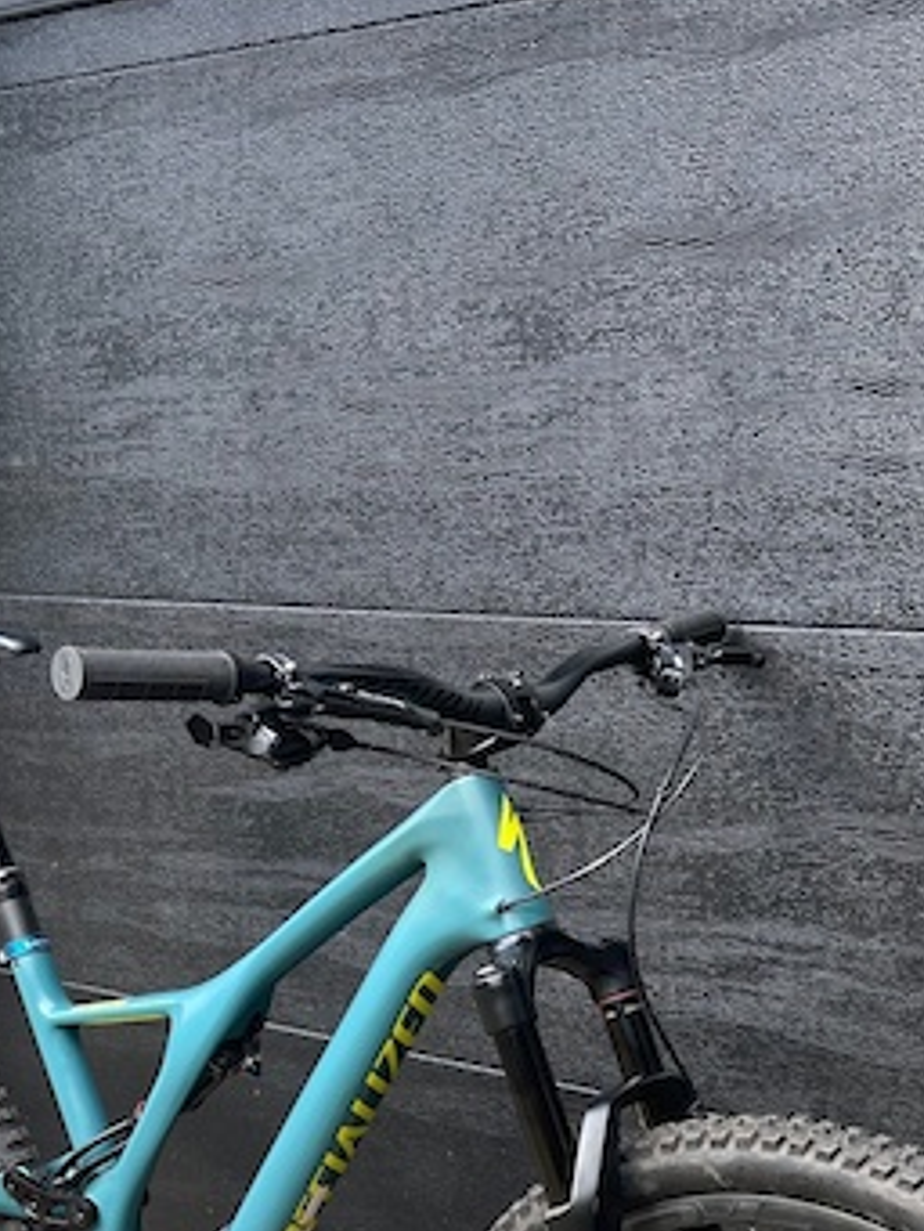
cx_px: 513
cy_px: 1173
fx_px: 2170
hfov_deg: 24.0
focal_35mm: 61
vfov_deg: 29.9
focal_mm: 5.1
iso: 32
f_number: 1.6
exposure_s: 1/167
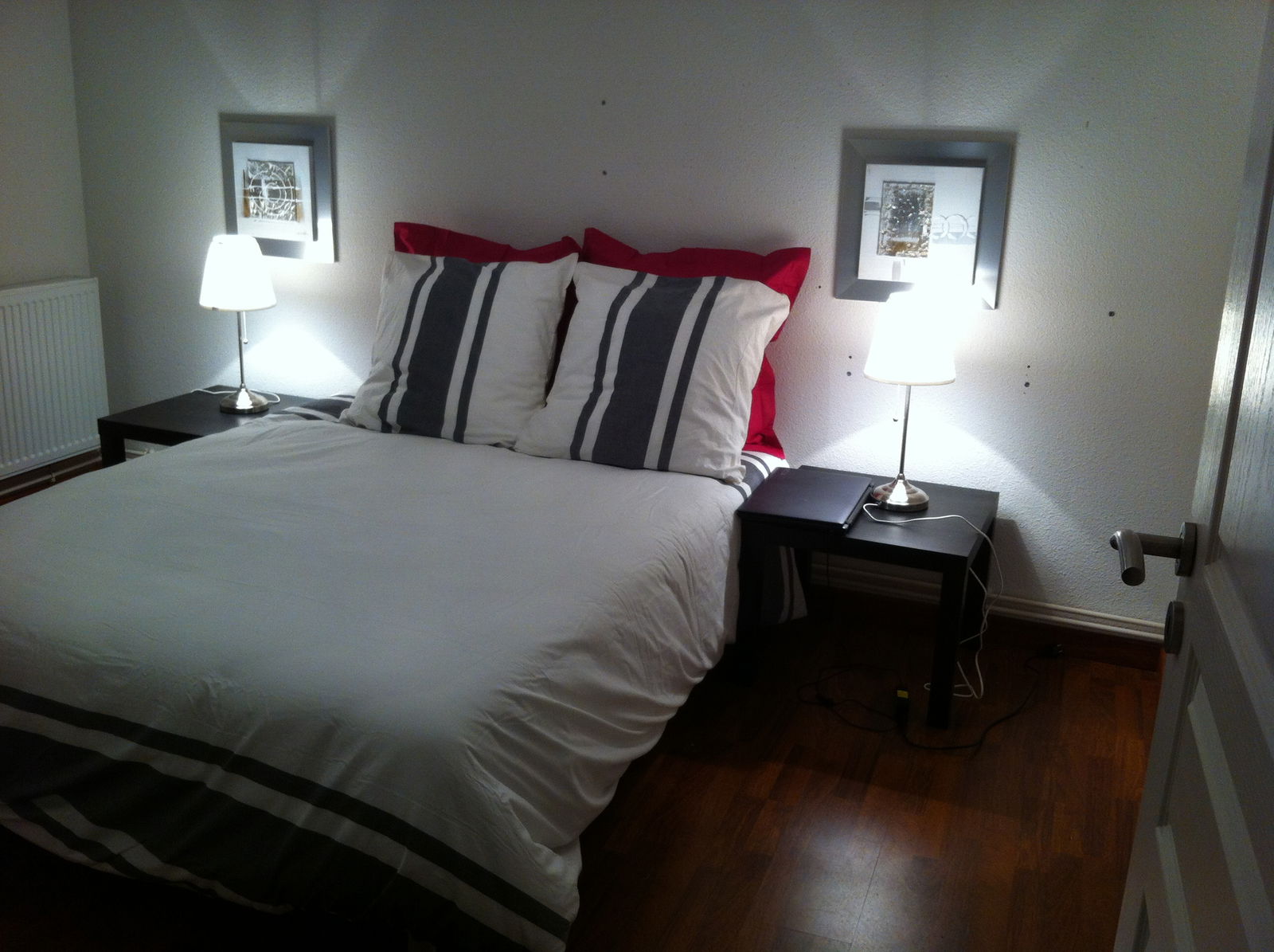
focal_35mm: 35
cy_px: 476
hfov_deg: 52.7
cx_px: 637
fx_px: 1286
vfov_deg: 40.6
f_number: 2.8
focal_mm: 3.85
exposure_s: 1/15
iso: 125
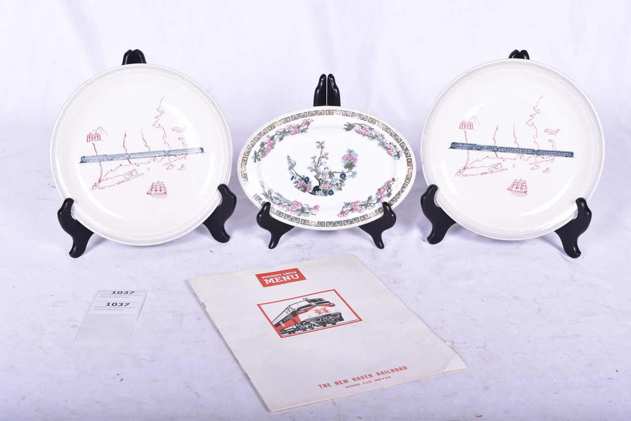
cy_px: 210
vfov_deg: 23.8
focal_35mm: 57
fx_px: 999
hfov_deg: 35.0
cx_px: 316
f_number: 9
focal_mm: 38
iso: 100
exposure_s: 1/200
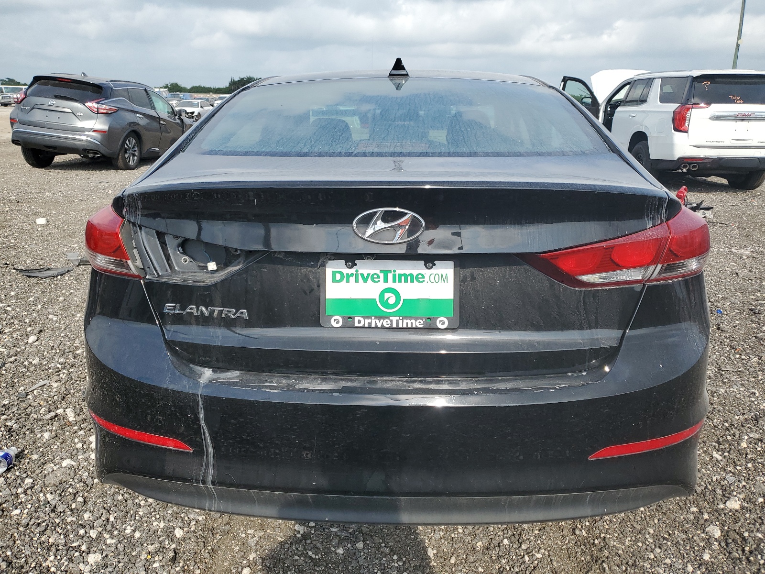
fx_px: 575
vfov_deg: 53.1
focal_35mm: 26
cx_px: 382
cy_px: 287
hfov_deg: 67.3
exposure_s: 1/2000
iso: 50
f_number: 1.5
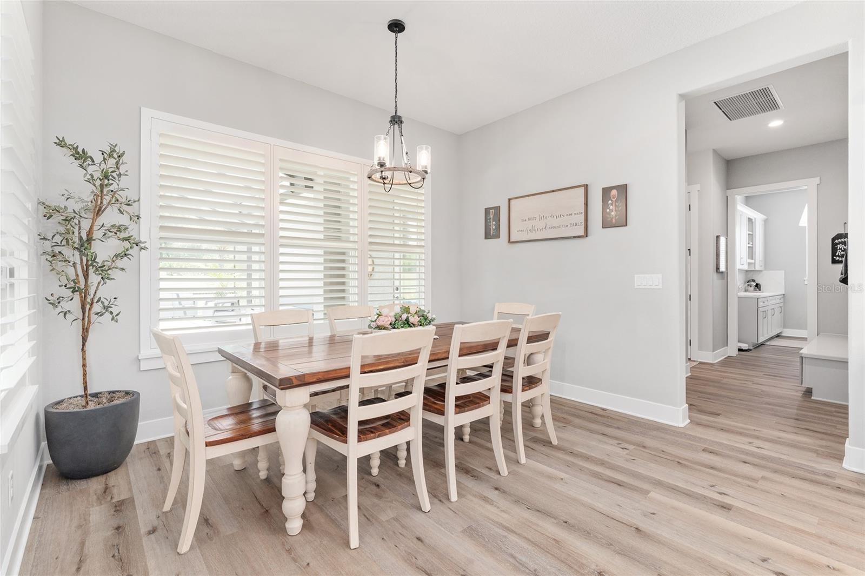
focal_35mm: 16
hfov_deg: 95.3
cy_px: 288
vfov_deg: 72.4
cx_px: 432
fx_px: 394
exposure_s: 1/2.5
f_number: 7.1
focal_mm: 16.4
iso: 200
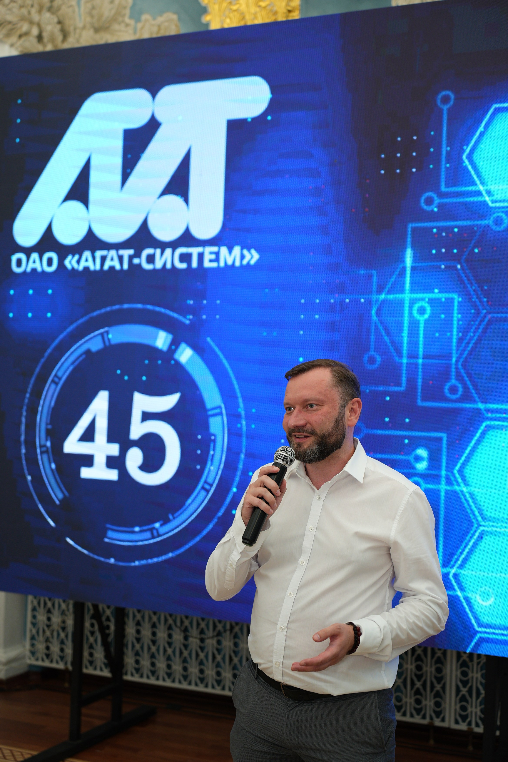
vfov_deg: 41.9
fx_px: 995
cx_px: 254
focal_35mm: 47
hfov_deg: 28.6
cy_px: 381
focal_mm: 47
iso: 640
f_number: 2.8
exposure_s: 1/200
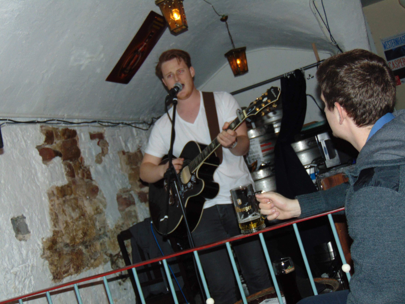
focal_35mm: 50
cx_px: 202
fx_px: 585
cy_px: 152
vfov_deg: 29.1
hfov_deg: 38.2
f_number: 3.5
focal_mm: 9
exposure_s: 1/60
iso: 200
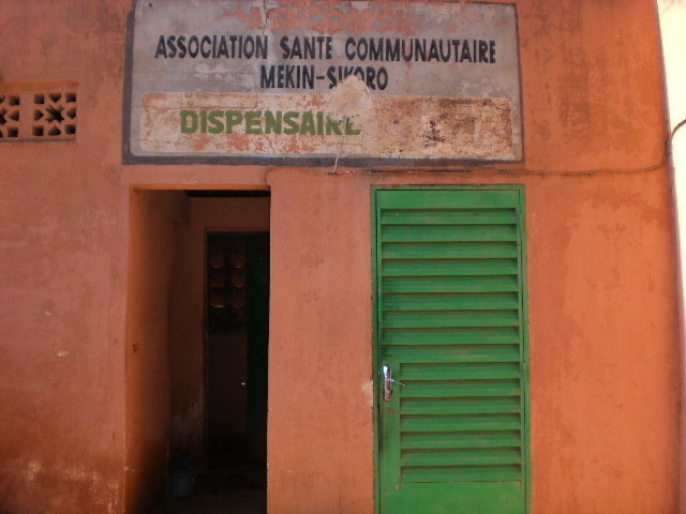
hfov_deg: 49.0
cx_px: 343
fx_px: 753
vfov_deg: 37.7
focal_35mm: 38
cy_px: 257
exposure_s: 1/200
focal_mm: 6.3
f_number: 3.1
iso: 50
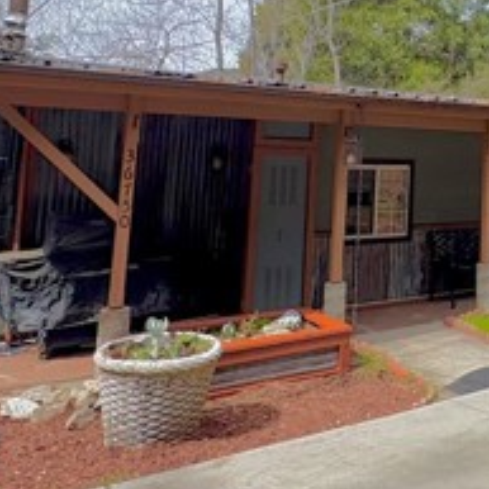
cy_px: 85
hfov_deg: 36.2
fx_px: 655
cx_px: 504
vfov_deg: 39.0
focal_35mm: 41
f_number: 2.2
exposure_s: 1/910
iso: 64
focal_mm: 2.22
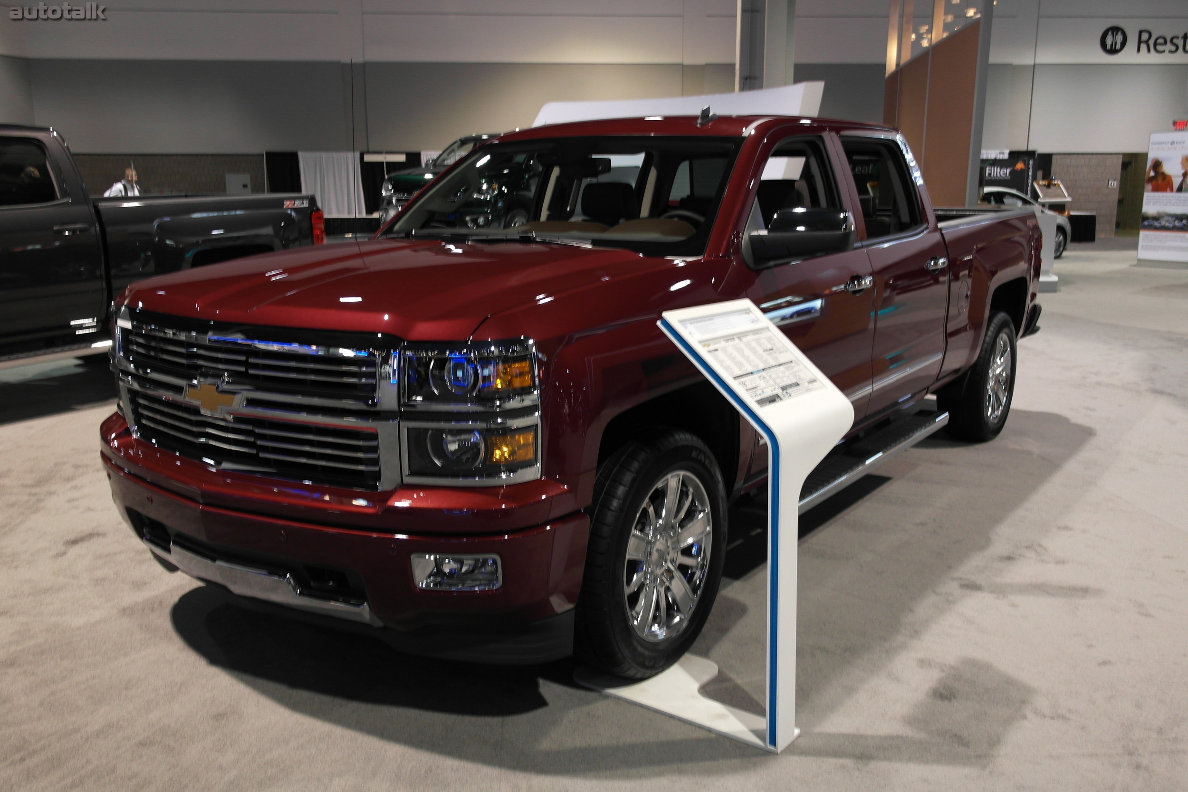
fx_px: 990
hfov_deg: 61.9
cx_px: 594
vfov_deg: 43.6
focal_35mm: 30
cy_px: 396
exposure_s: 1/25
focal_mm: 20
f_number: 3.5
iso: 400
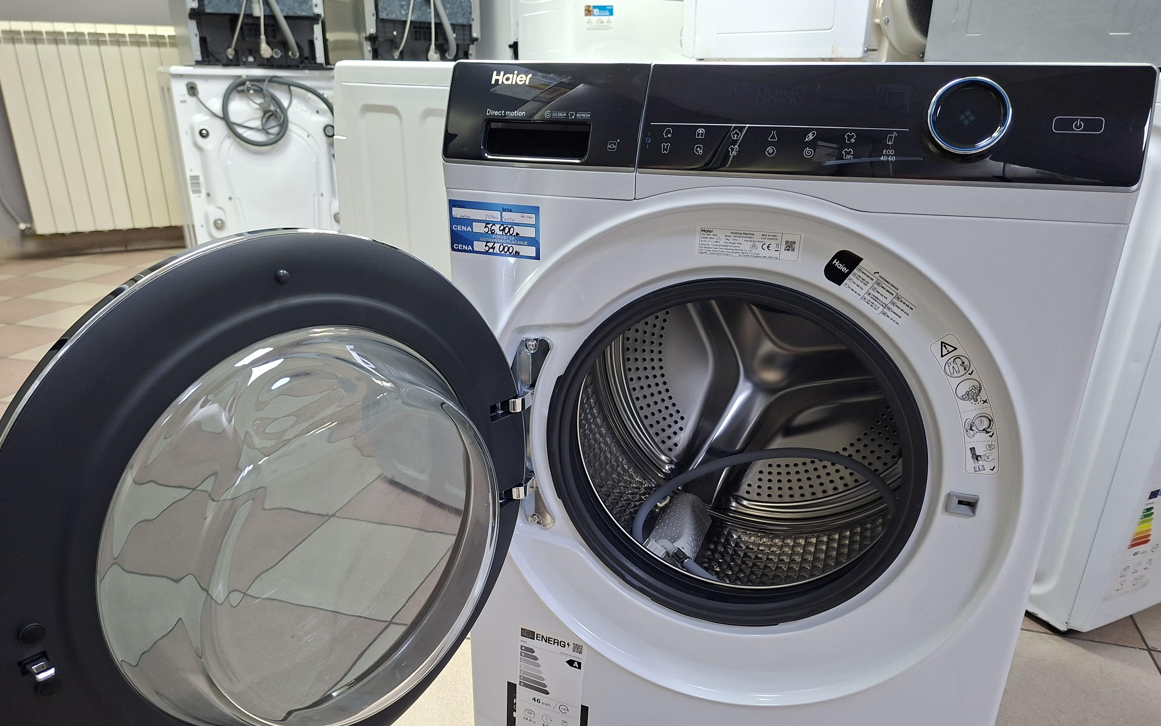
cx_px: 583
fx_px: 791
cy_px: 441
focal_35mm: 25
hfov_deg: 72.5
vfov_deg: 48.9
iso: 320
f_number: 1.8
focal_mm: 5.54
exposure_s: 1/50
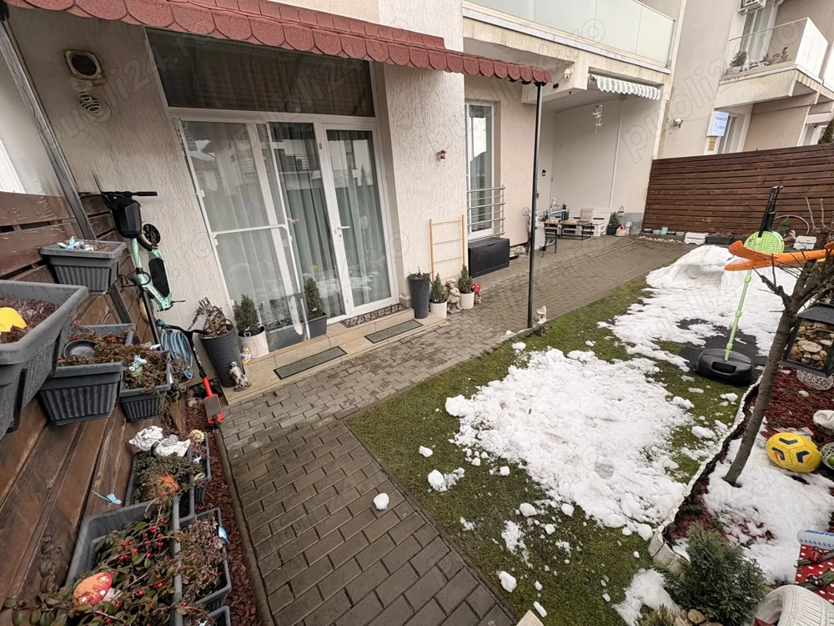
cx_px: 417
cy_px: 313
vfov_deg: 85.7
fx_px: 337
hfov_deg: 102.1
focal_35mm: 14
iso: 40
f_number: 2.2
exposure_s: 1/276
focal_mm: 2.22
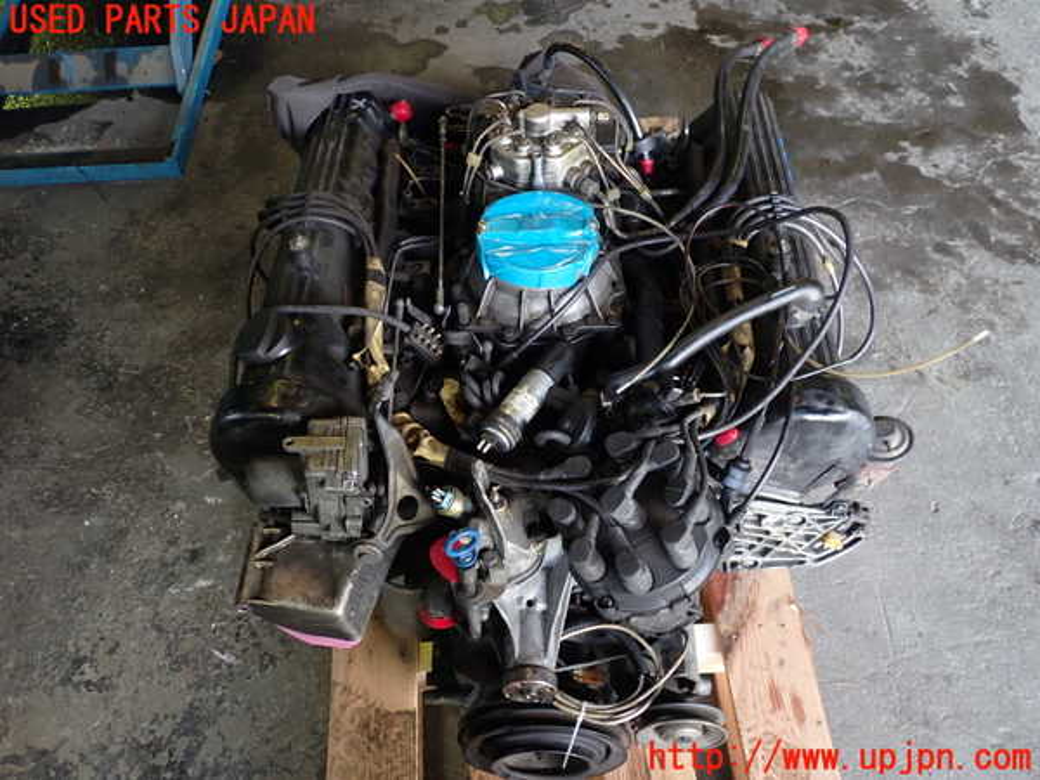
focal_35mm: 30
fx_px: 901
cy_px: 390
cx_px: 520
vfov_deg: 46.8
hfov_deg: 60.0
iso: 200
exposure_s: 1/50
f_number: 2.3
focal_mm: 5.4
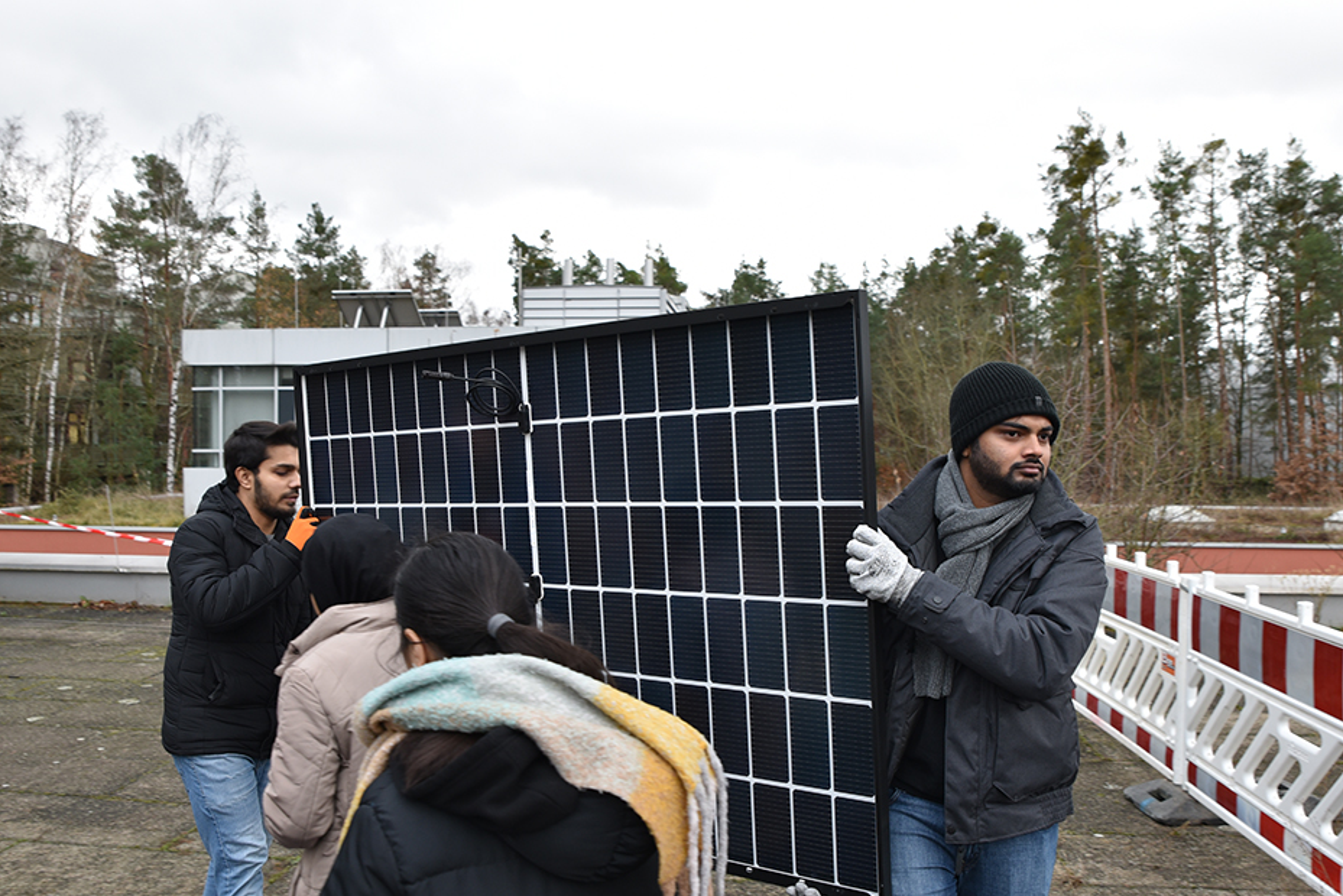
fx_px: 1157
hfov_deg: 60.3
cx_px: 684
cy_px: 494
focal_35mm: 31
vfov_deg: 42.3
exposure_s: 1/100
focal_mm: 24
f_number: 5
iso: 400
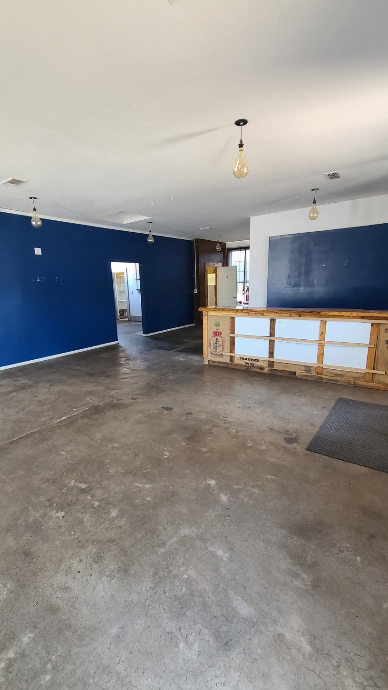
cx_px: 186
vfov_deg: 102.9
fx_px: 274
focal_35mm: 15
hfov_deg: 70.5
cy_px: 359
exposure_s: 1/40
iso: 320
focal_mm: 2.2
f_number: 2.2
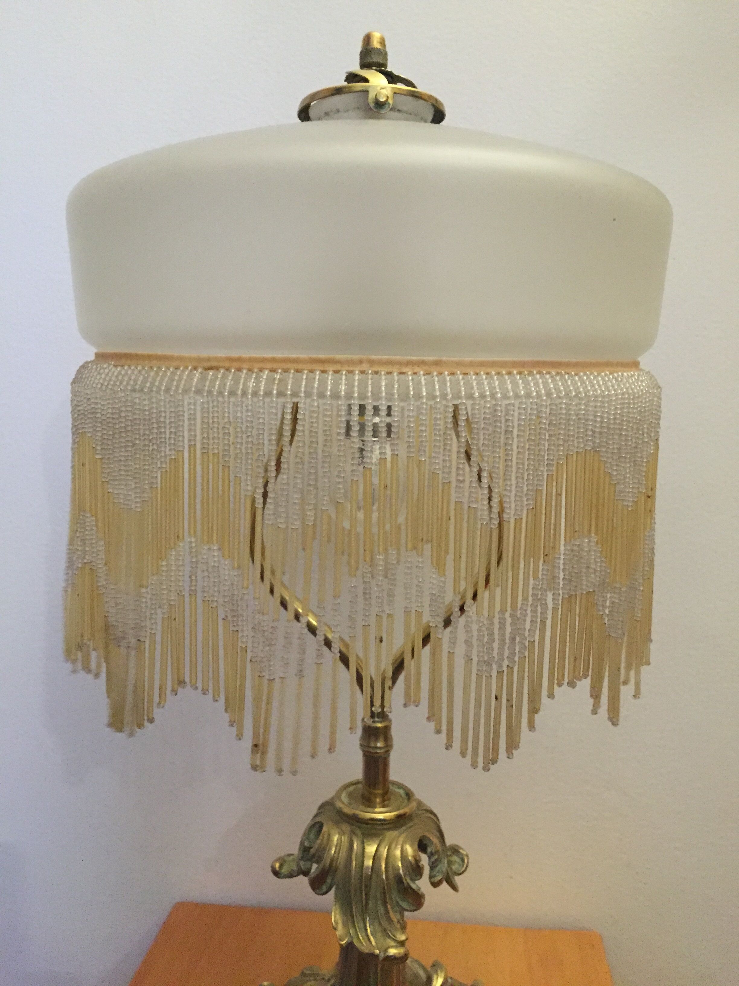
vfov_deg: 61.7
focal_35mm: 29
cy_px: 493
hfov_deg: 48.2
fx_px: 825
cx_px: 370
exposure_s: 1/17
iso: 320
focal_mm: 4.15
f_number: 2.2
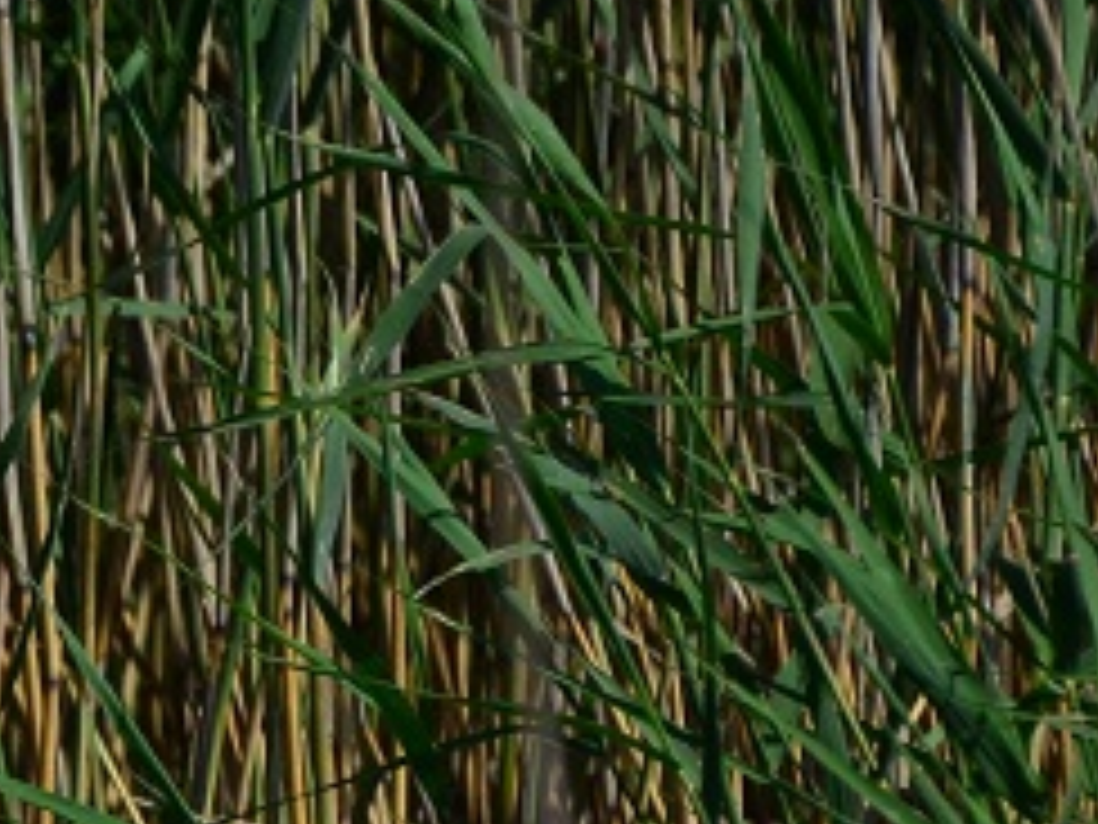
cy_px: 986
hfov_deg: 1.1
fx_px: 56017
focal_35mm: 1766
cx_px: -135
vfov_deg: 0.8
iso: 560
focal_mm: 300
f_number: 5.6
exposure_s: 1/8000
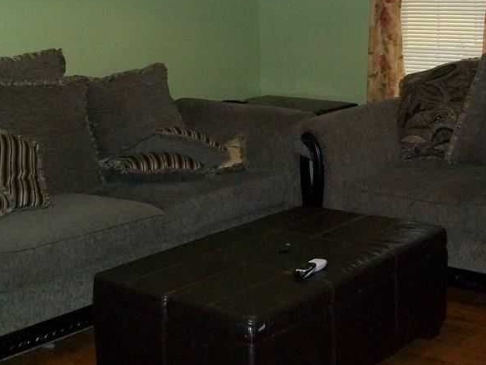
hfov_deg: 30.7
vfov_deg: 22.9
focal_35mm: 63
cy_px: 68
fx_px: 885
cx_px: 248
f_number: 2.7
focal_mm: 6
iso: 160
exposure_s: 1/60
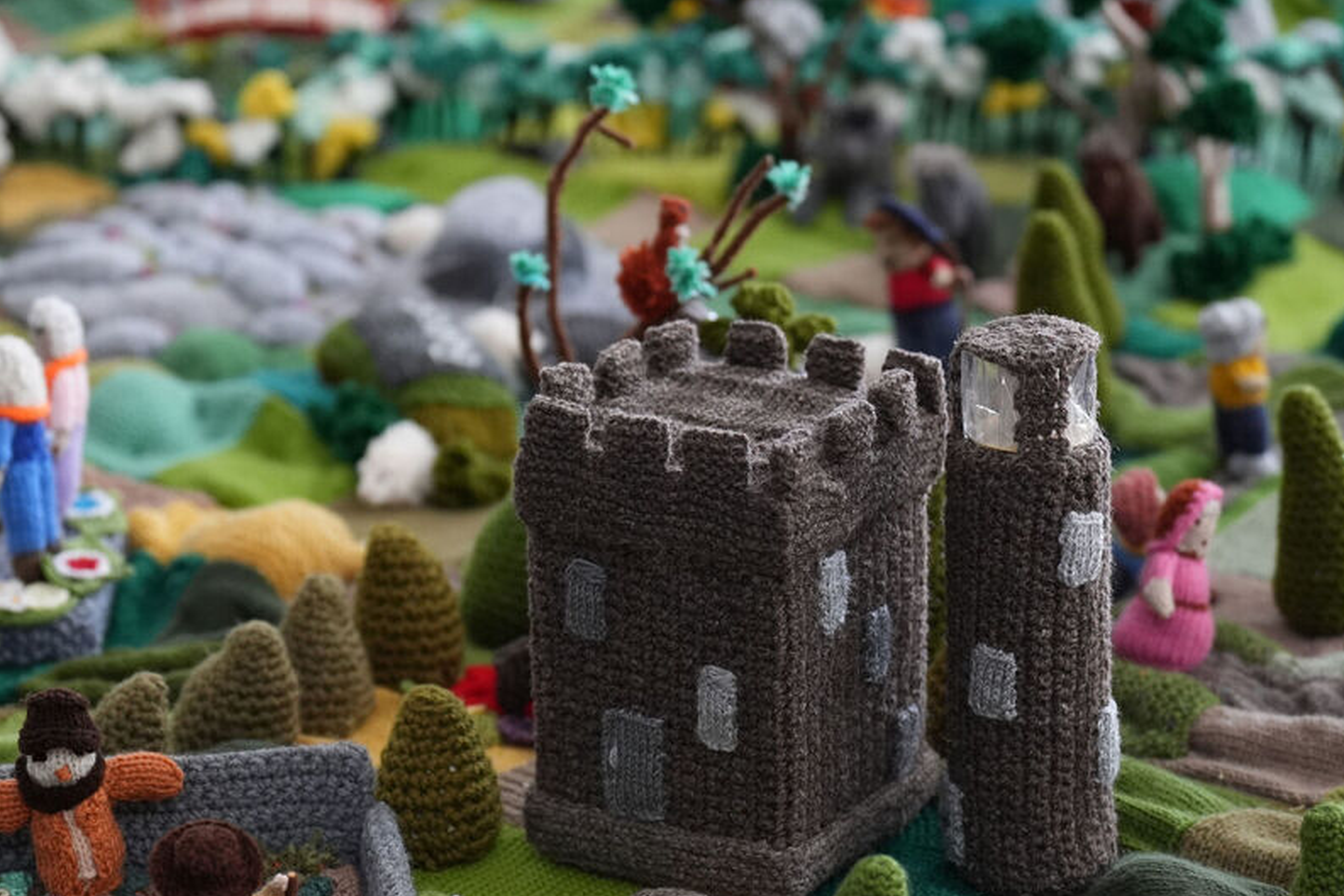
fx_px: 4406
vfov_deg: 11.6
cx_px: 651
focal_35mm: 118
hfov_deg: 17.3
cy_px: 606
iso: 2500
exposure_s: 1/500
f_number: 2.8
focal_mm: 78
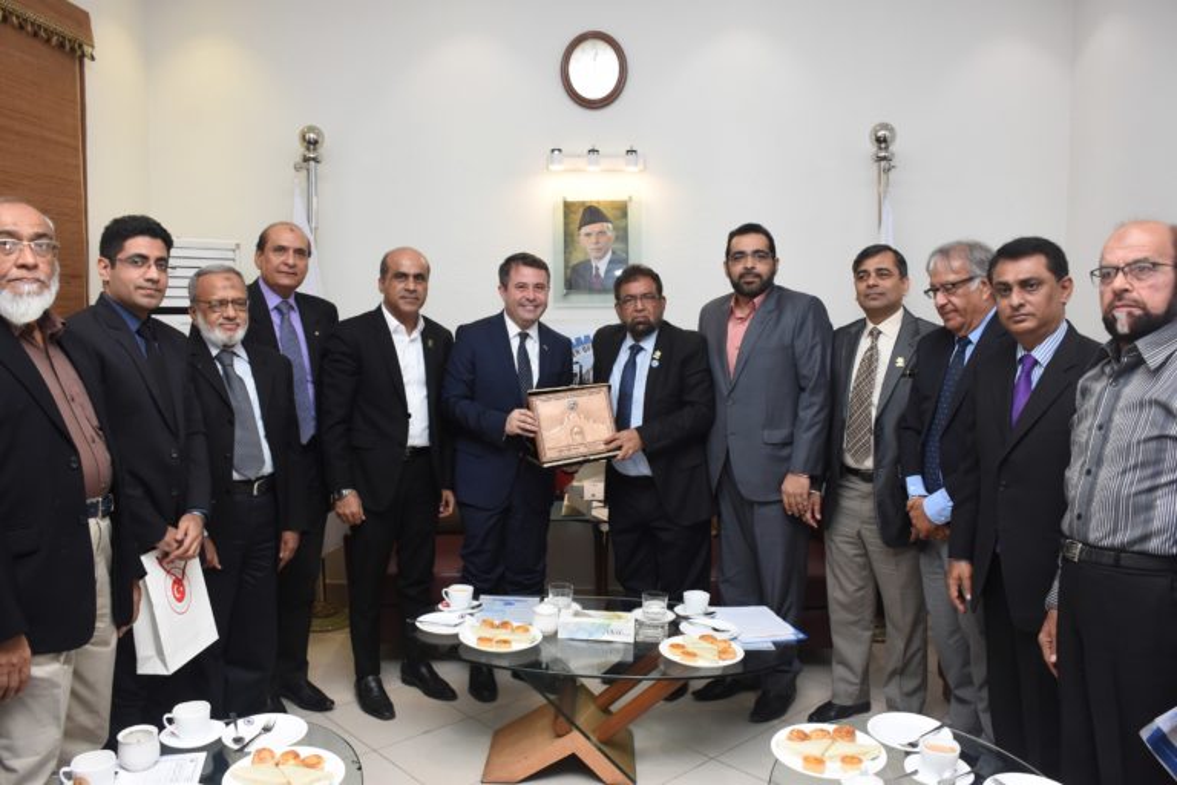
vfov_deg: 47.9
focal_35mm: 27
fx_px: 883
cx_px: 588
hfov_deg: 67.4
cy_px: 392
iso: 1000
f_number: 5.6
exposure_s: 1/80
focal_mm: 18
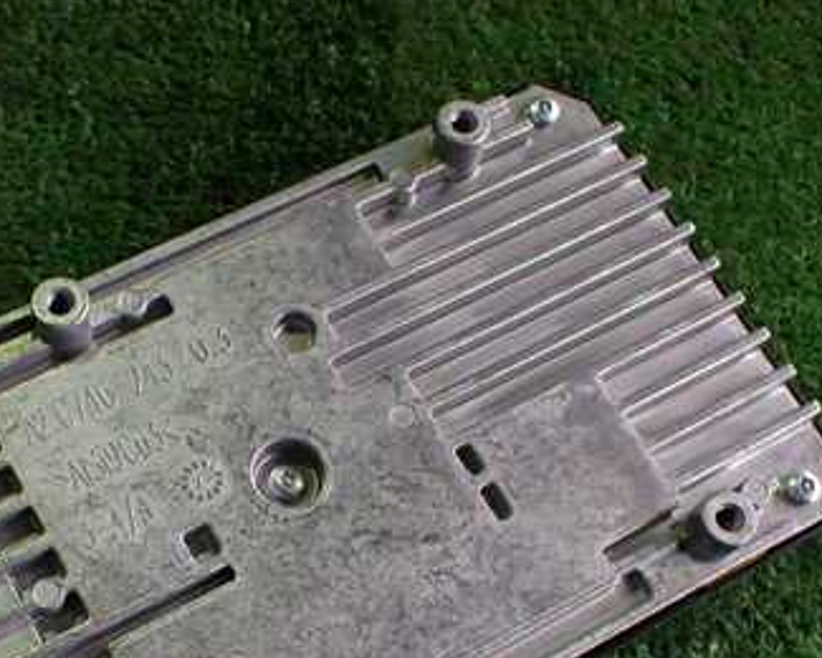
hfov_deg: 34.4
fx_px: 1314
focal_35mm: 54
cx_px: 261
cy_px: 529
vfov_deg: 27.5
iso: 320
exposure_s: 1/125
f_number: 2.3
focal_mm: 5.4
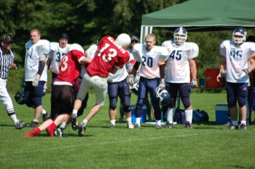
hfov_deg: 4.6
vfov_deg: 3.0
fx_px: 3181
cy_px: 84
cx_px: 128
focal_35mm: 450
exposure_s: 1/1000
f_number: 5.6
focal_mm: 300
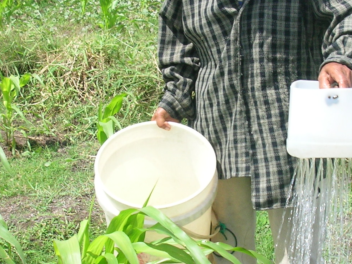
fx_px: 936
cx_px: 192
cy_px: 158
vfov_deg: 16.1
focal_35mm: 92
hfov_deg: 21.3
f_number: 8.5
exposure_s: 1/76.6
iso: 71
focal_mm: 5.8
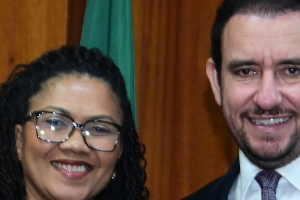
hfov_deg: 9.0
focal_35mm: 230
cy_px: 314
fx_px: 1916
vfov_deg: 5.9
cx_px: 162
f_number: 6.3
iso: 3200
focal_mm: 62
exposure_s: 1/125
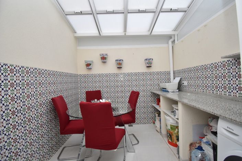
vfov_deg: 77.3
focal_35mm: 15
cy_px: 80
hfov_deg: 100.4
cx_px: 121
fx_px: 101
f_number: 4.5
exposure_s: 1/125
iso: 800
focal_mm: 10
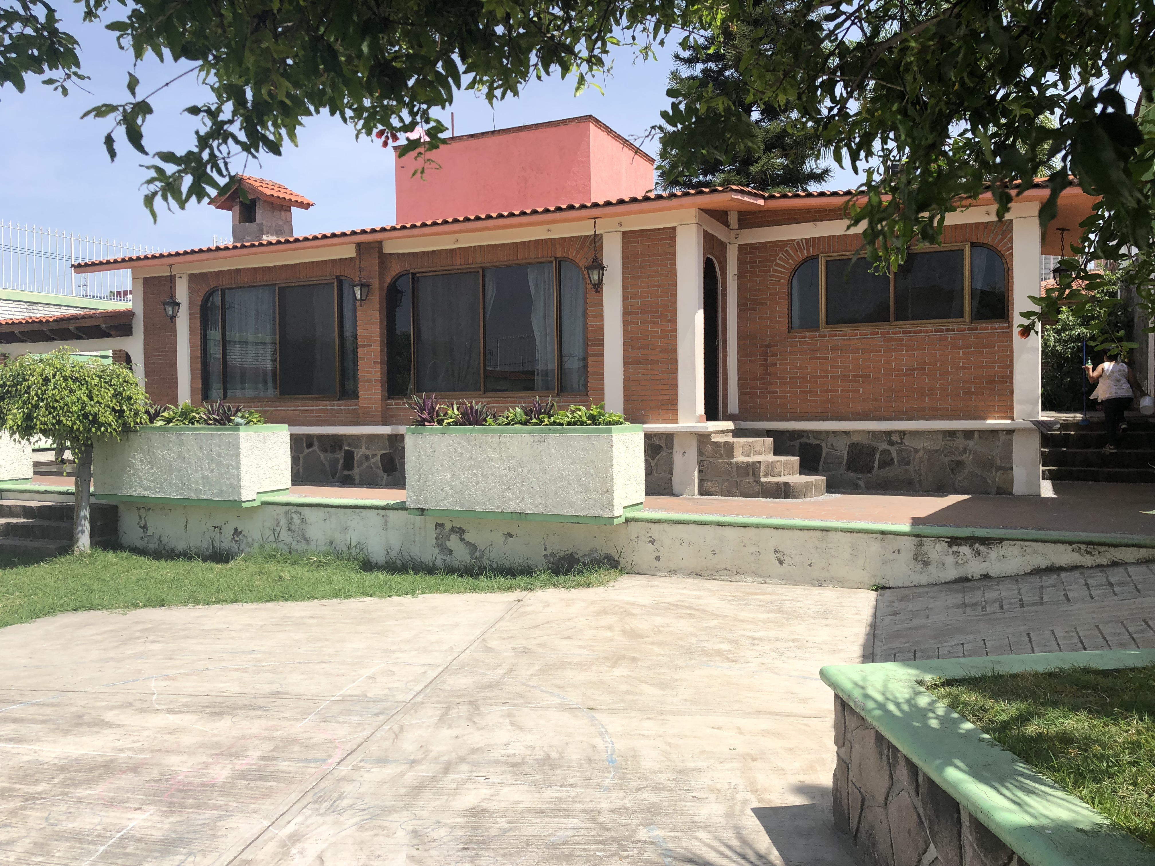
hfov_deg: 63.4
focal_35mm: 28
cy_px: 433
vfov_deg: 49.7
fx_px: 934
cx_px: 578
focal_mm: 4
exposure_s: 1/1919
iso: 20
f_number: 1.8
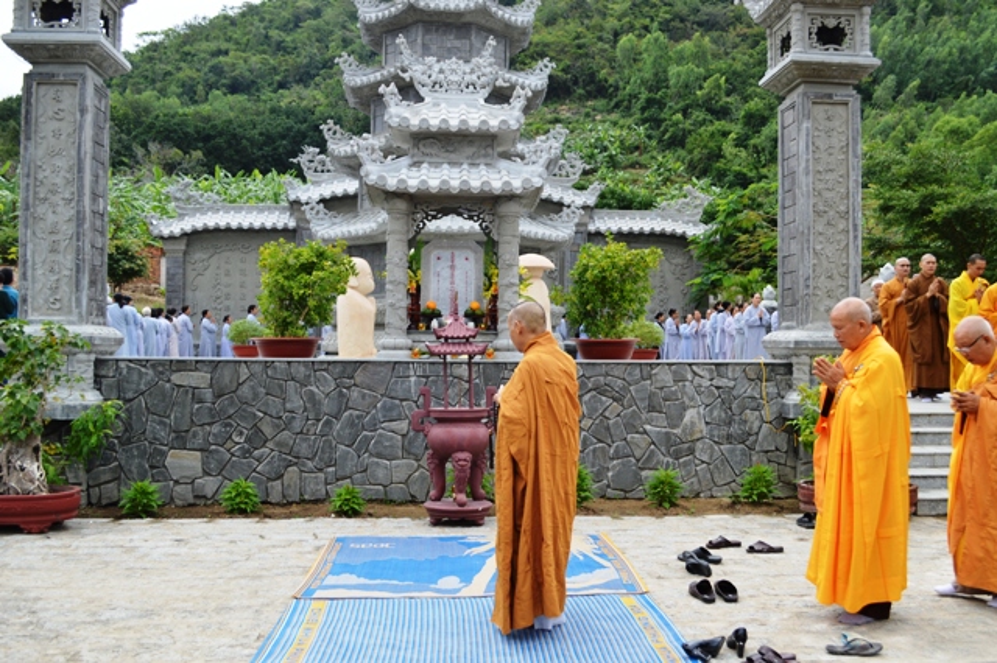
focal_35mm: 33
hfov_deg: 57.2
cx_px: 498
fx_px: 913
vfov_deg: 39.9
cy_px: 332
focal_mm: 22
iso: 110
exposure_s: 1/125
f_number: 5.6
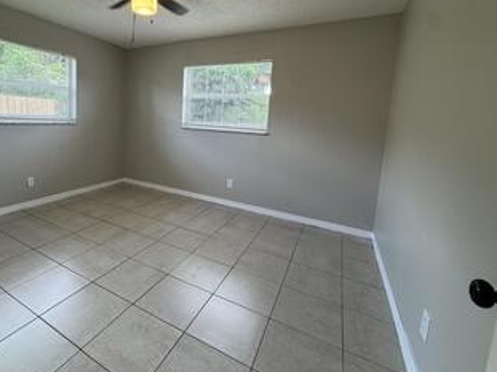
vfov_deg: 70.8
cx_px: 185
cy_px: 148
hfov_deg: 86.0
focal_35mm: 18
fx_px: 258
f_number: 2.2
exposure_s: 1/120
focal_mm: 2.22
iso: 125
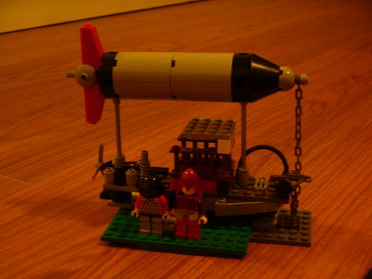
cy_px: 140
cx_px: 186
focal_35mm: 54
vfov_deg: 27.0
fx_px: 580
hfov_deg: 35.5
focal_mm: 8.9
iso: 100
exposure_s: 1/8
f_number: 3.1
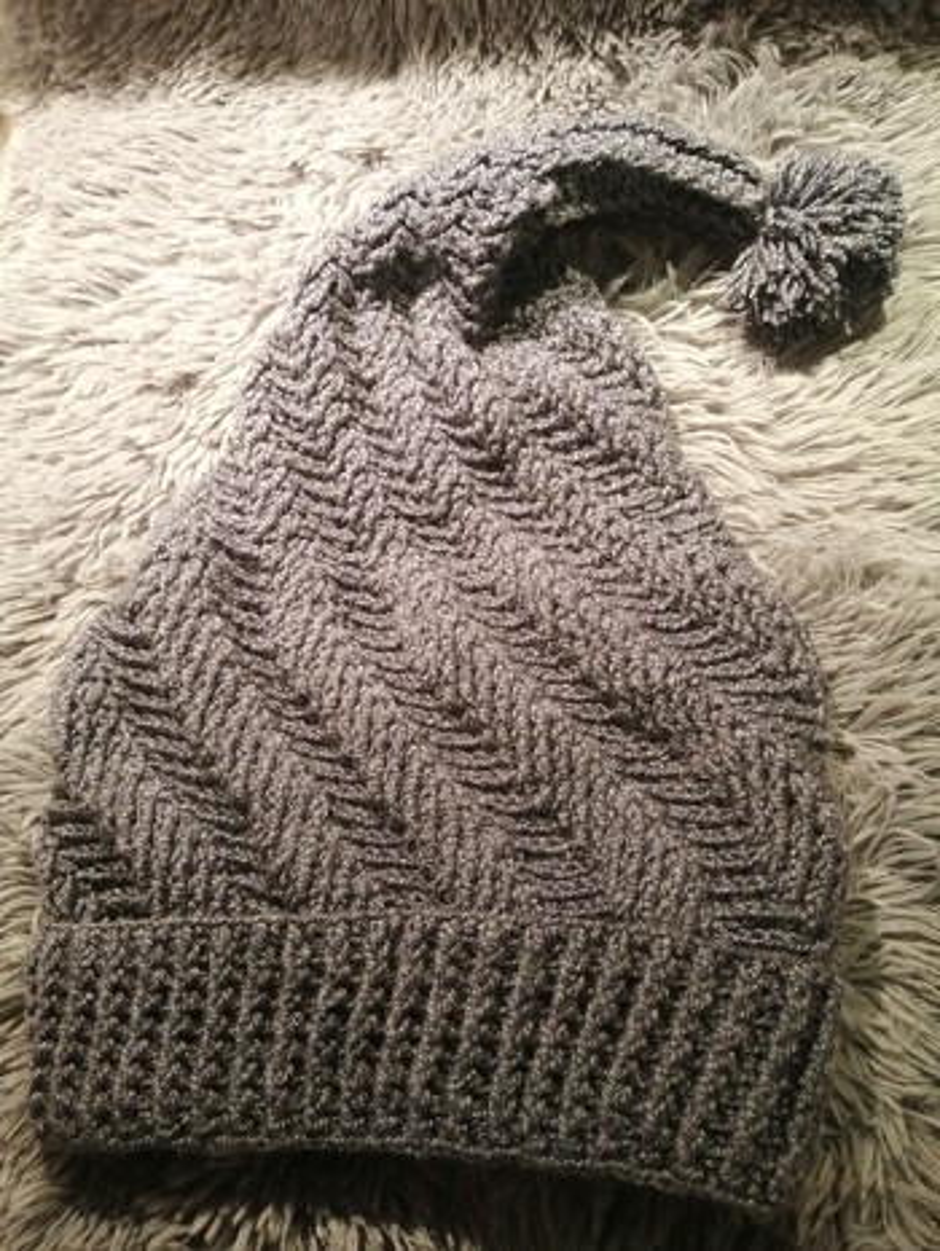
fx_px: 941
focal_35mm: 26
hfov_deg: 53.1
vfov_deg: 67.3
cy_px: 626
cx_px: 470
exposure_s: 1/33.3
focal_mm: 3.6
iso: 125
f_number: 1.8
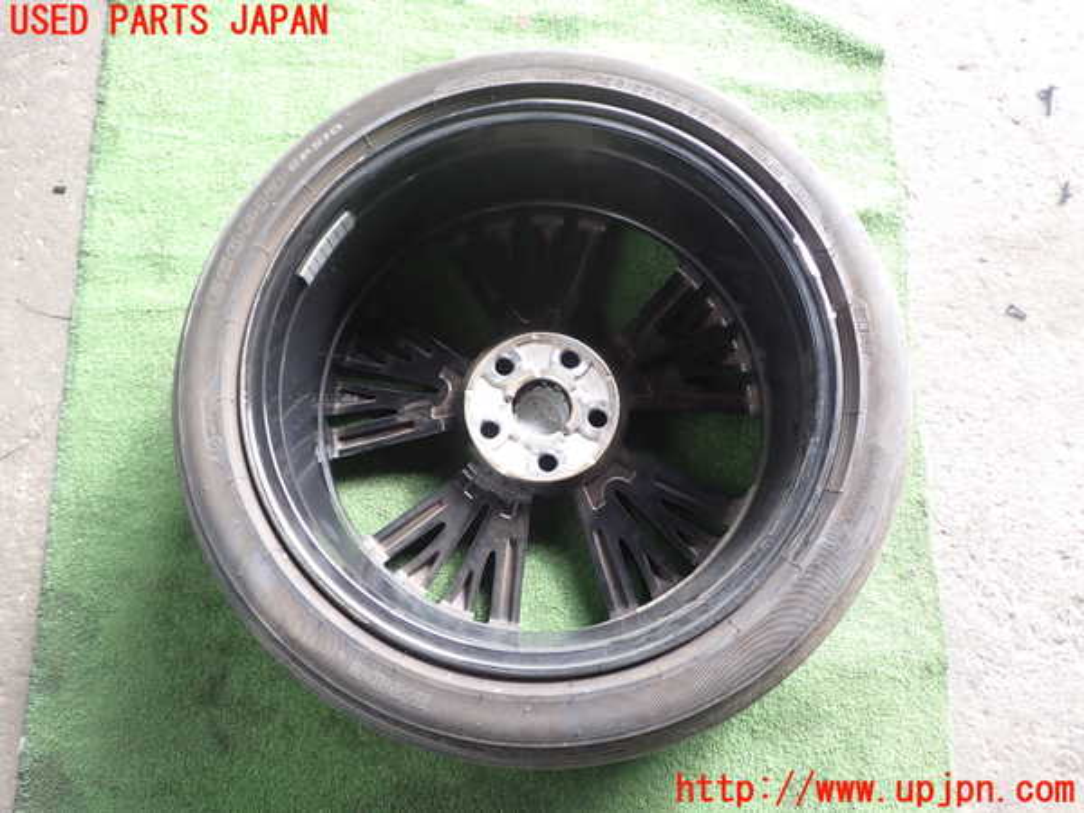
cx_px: 542
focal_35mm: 32
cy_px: 406
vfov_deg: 44.2
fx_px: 1002
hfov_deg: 56.8
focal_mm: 5.79
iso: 125
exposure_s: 1/60
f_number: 2.4
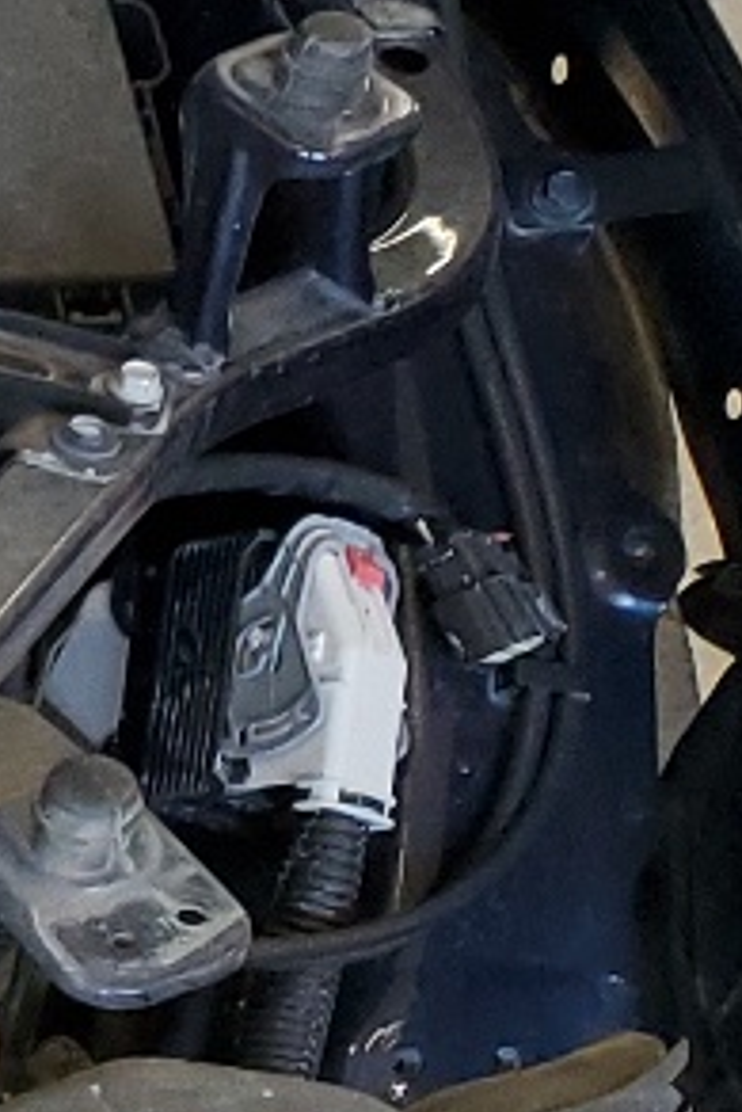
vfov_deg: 13.6
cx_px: -2234
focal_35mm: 148
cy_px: 1245
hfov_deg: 7.0
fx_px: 4570
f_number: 1.5
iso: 92
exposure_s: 1/60.2
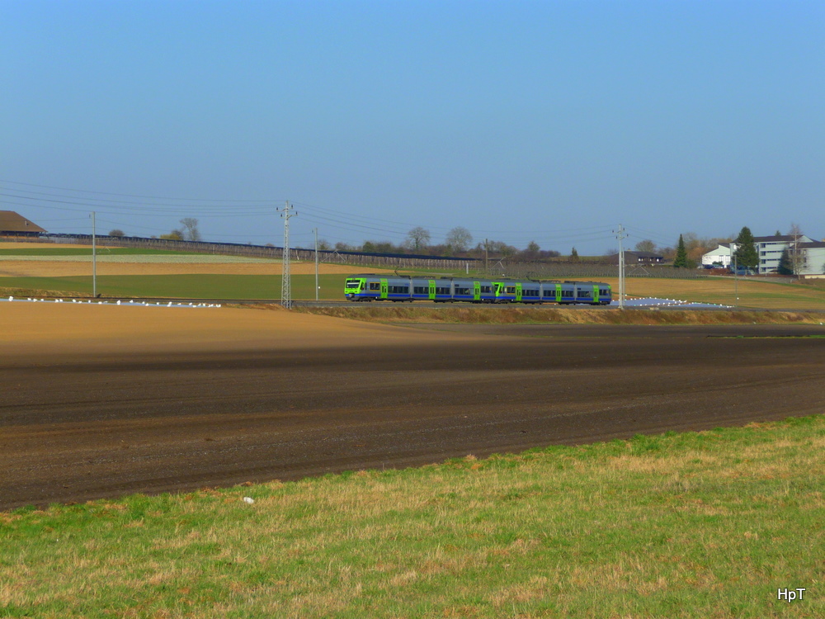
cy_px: 310
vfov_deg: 13.2
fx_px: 2669
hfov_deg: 17.6
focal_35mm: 112
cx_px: 412
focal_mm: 19.1
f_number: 4.7
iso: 100
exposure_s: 1/500
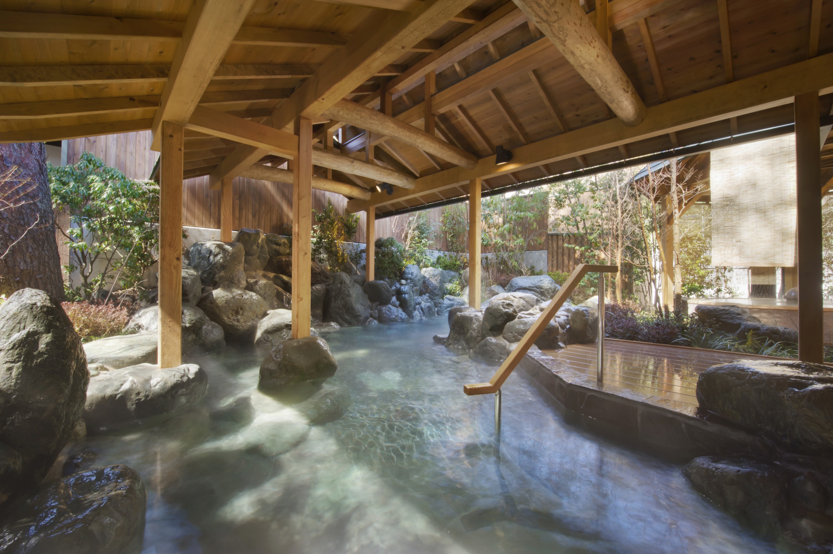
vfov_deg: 81.1
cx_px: 416
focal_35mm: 14
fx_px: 324
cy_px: 277
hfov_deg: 104.3
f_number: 20
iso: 200
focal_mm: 14
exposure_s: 1/1.25
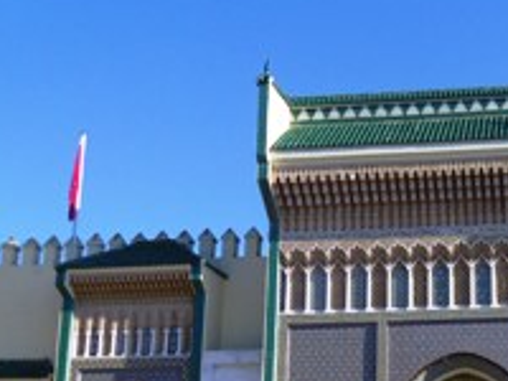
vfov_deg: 23.3
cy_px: 302
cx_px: 439
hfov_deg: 30.1
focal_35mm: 62
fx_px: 910
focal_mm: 5.6
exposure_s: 1/824
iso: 80
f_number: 3.3
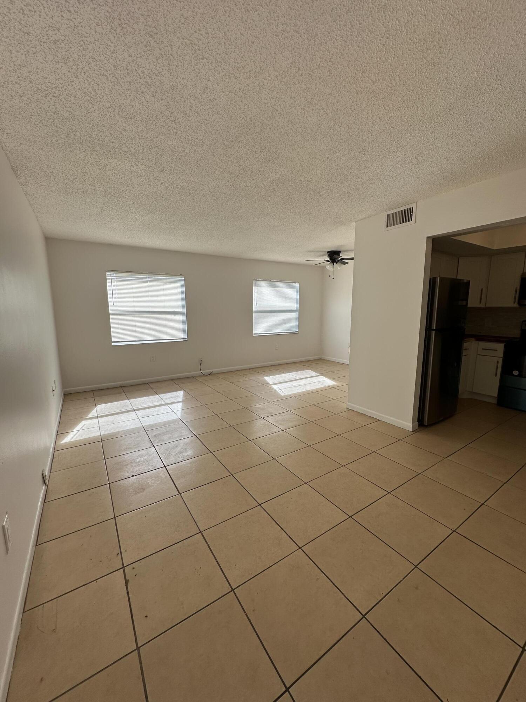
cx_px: 263
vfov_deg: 102.1
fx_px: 284
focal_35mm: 14
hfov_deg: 85.7
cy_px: 351
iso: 40
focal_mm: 2.22
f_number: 2.2
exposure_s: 1/141
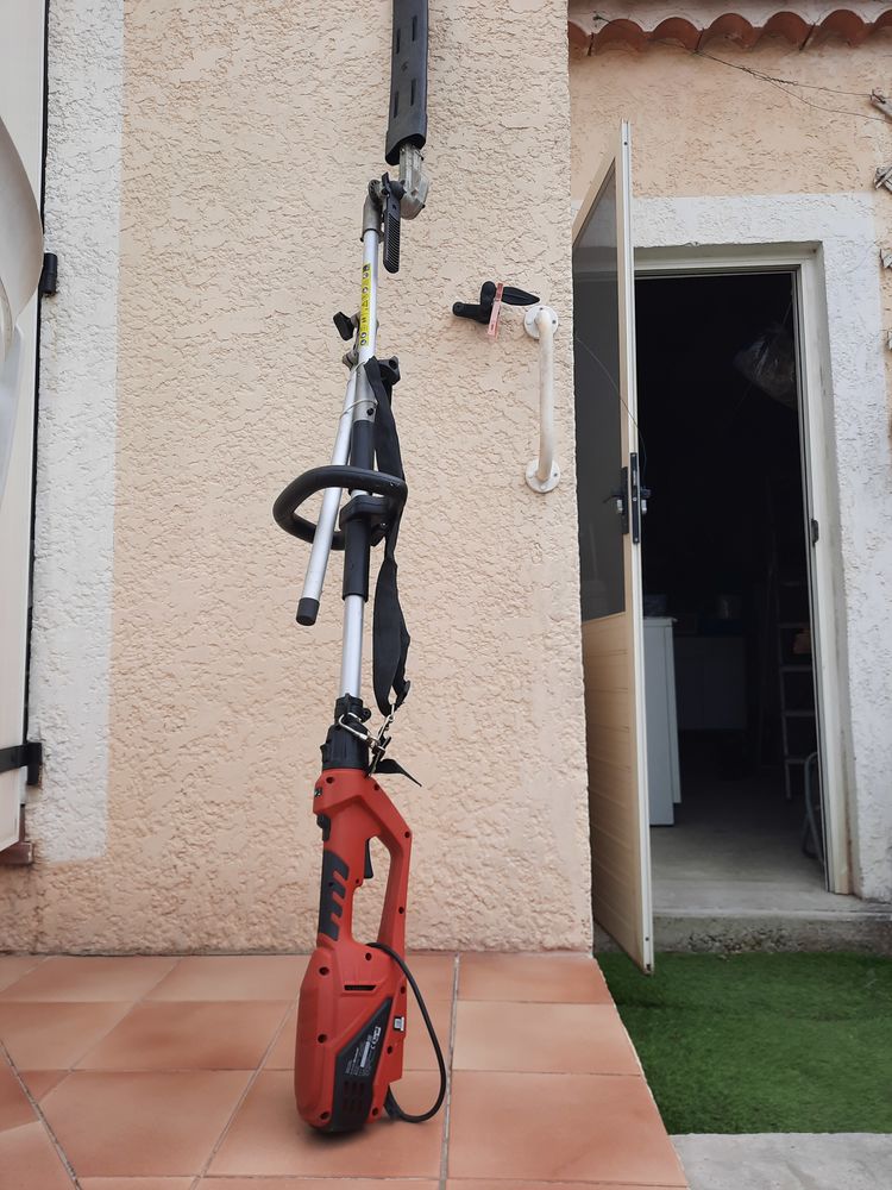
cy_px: 595
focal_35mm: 25
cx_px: 446
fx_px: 859
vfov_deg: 69.4
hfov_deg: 54.9
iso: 32
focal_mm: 4.6
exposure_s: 1/297
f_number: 2
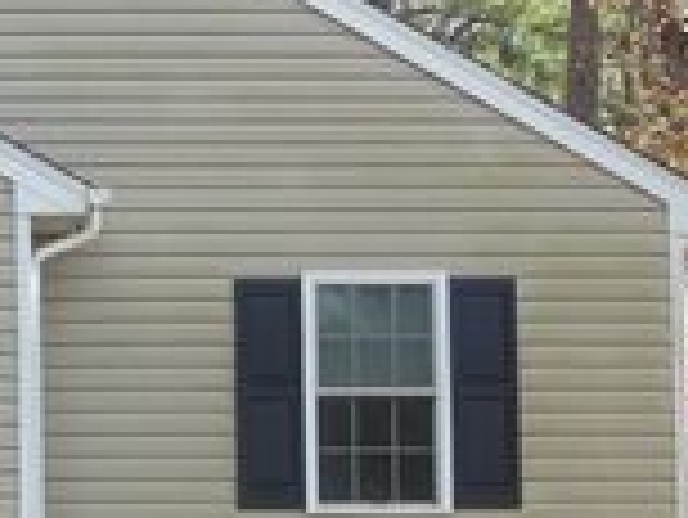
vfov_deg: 13.3
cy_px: 457
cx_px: -319
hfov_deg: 16.3
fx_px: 2208
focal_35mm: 111
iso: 125
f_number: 3.9
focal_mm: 6
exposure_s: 1/320
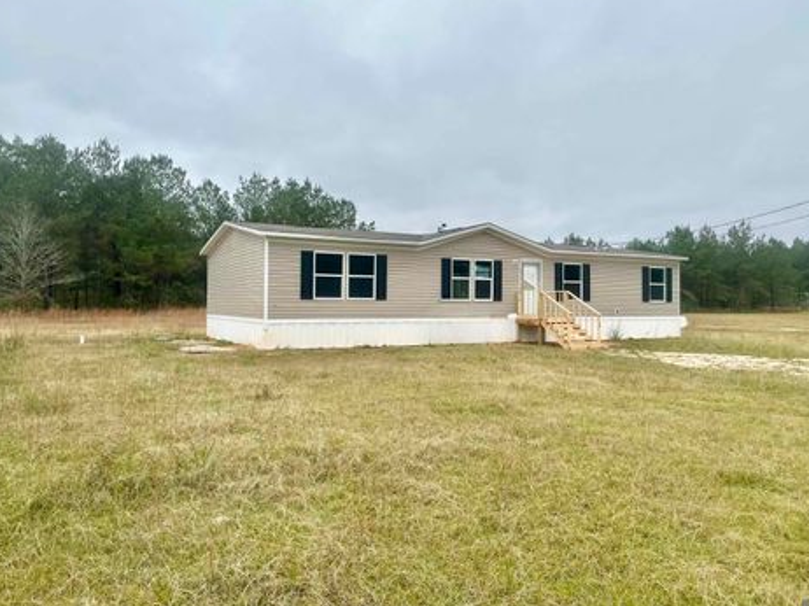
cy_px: 279
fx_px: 607
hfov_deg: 67.3
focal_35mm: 26
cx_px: 420
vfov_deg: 53.0
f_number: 1.78
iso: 80
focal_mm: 6.86
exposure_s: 1/1845
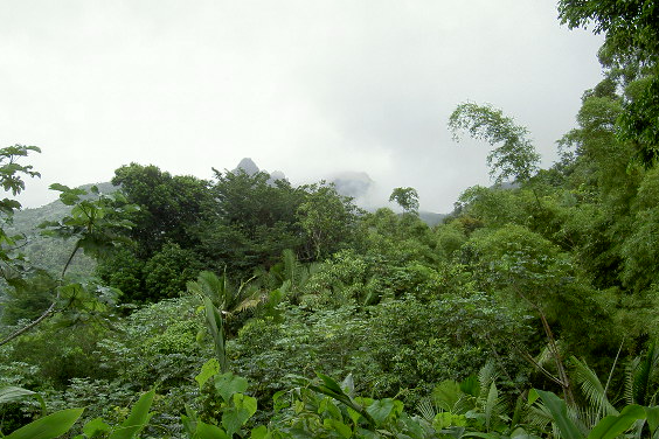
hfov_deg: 42.7
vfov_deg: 29.2
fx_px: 842
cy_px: 251
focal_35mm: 46
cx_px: 307
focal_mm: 8
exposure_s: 1/238
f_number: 4.7
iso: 100
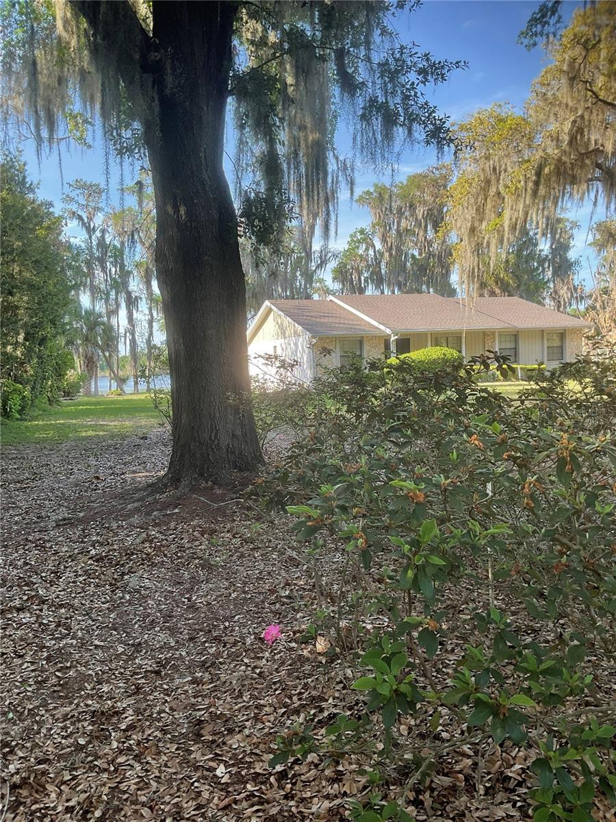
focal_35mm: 29
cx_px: 308
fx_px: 688
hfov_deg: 48.2
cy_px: 411
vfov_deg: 61.7
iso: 16
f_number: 1.8
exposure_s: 1/197
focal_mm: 3
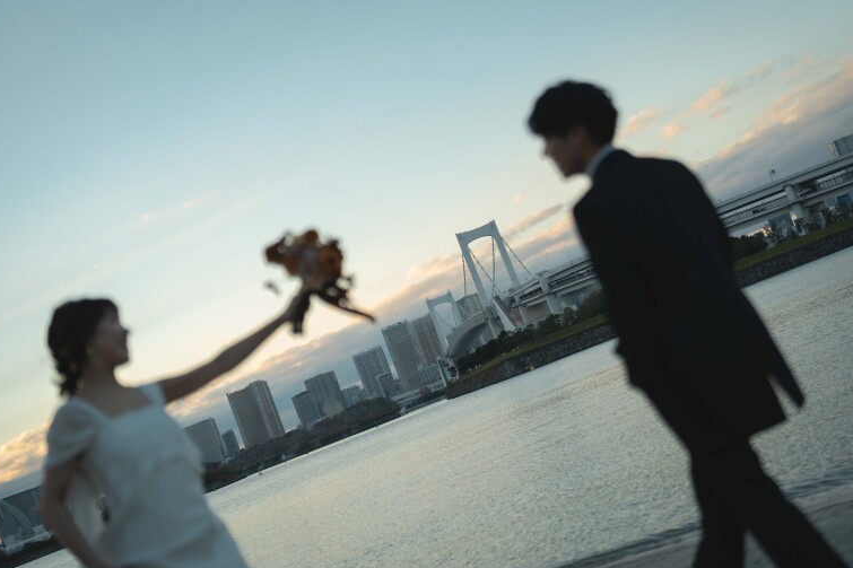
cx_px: 437
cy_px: 274
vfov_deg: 25.5
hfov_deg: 37.5
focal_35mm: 53
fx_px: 1255
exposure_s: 1/1600
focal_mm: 50
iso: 400
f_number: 1.8
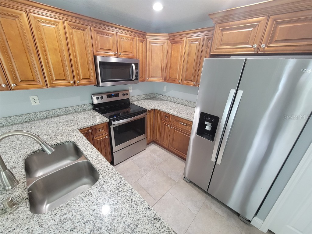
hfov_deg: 106.2
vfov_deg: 89.9
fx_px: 117
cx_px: 156
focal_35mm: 13
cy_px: 117
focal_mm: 2.2
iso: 320
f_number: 2.2
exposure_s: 1/30
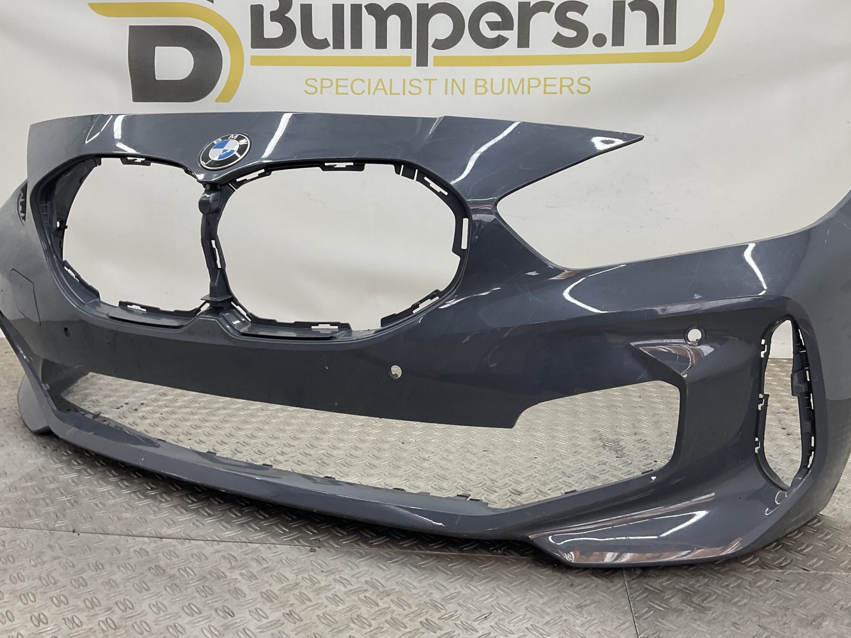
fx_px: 811
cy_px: 289
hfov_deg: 55.3
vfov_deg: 42.9
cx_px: 453
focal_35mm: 33
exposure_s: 1/100
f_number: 1.8
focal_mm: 3
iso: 20
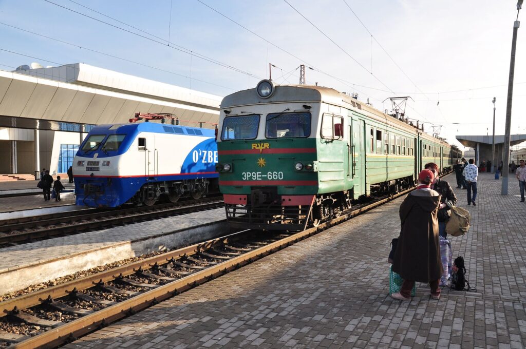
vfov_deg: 39.9
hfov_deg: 57.3
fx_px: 482
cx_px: 263
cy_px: 174
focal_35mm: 33
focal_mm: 22
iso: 400
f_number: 10
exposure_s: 1/250
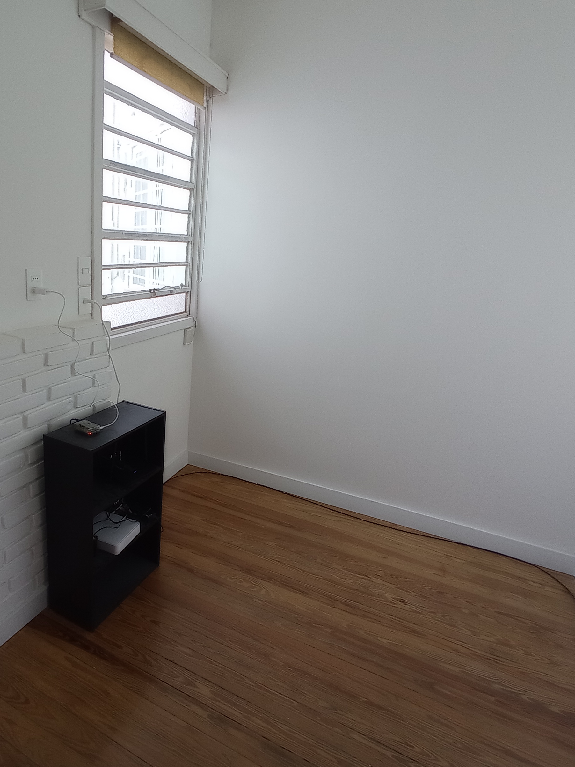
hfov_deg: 37.1
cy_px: 380
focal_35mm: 38
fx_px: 842
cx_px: 173
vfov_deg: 49.0
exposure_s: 1/33.3
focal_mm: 1.65
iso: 174
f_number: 2.2
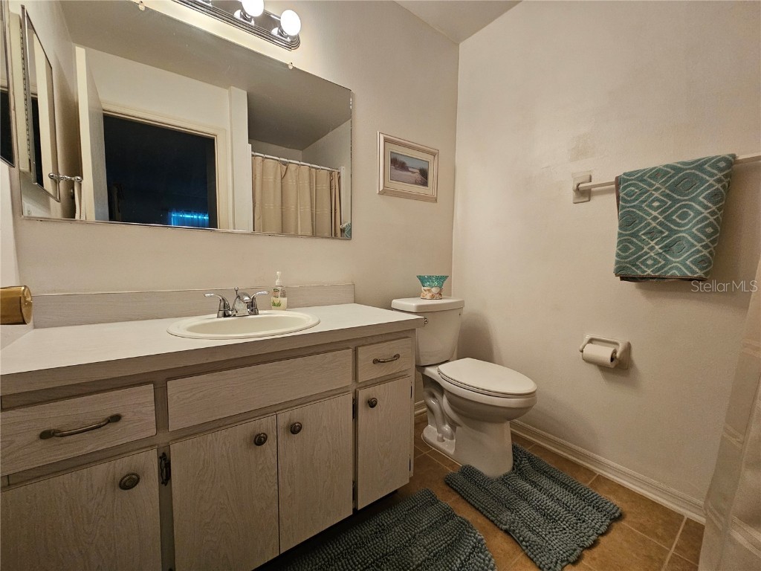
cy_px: 286
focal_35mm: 13
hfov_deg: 106.2
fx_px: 286
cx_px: 380
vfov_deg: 89.9
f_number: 2.2
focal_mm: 2.2
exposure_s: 1/60
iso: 250
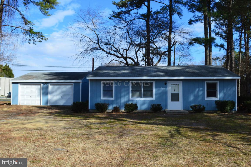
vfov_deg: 43.5
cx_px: 126
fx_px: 209
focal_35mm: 30
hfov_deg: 62.0
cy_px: 84
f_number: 11
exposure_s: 1/400
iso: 400
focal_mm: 20
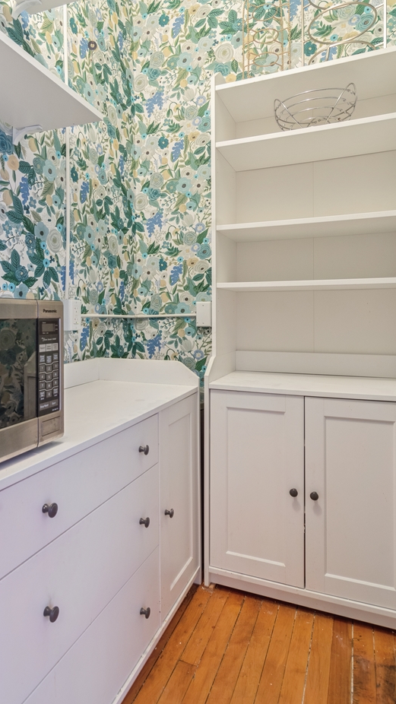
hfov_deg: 51.0
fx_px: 411
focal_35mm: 22
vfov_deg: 80.9
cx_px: 151
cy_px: 310
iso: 200
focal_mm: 12
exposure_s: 1.6
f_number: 8
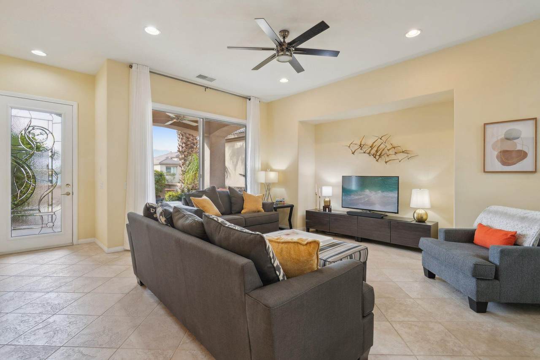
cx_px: 270
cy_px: 180
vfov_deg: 73.7
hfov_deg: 96.7
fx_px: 240
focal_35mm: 16
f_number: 8
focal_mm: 16
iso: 400
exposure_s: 1/15
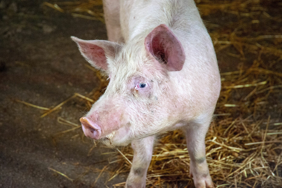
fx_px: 1026
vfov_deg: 10.5
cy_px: 86
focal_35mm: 131
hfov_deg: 15.7
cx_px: 144
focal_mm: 120
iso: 4500
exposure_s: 1/30
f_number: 5.6
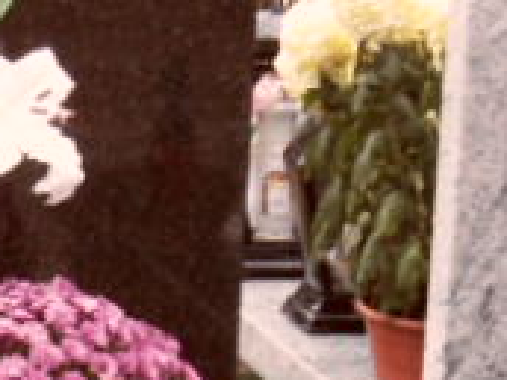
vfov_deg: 6.2
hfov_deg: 8.1
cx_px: -330
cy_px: 236
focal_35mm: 238
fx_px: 3486
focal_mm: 6.5
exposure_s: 1/45
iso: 120
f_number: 3.6
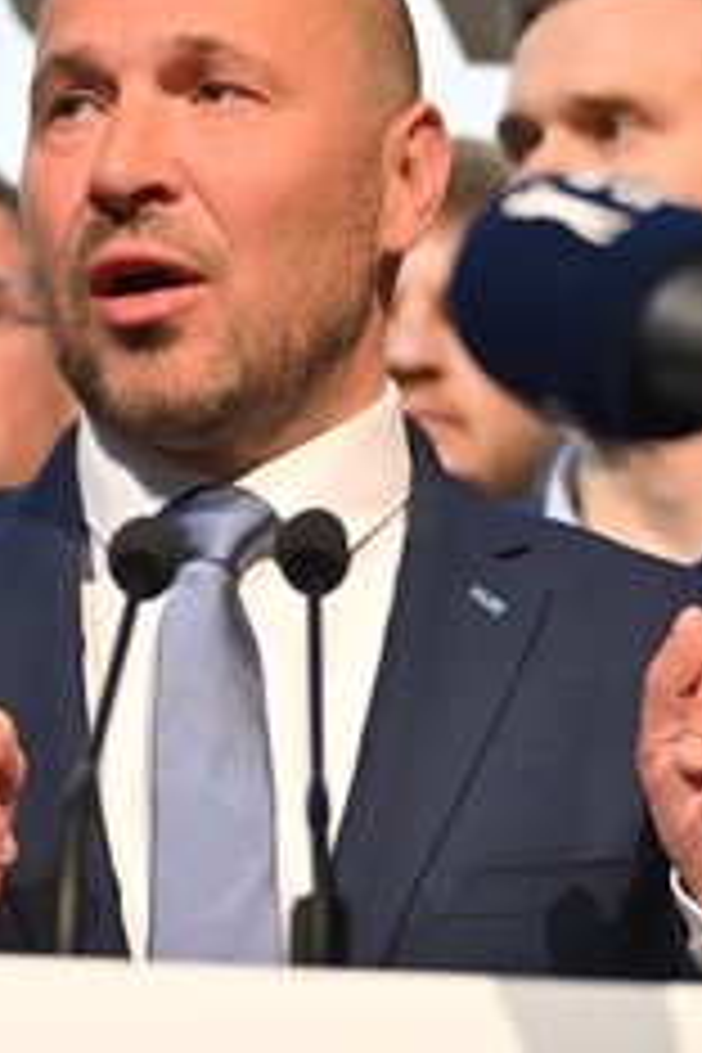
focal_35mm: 173
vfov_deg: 11.9
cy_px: 583
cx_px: 171
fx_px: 5060
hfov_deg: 7.9
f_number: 2.8
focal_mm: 54
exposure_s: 1/400
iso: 640
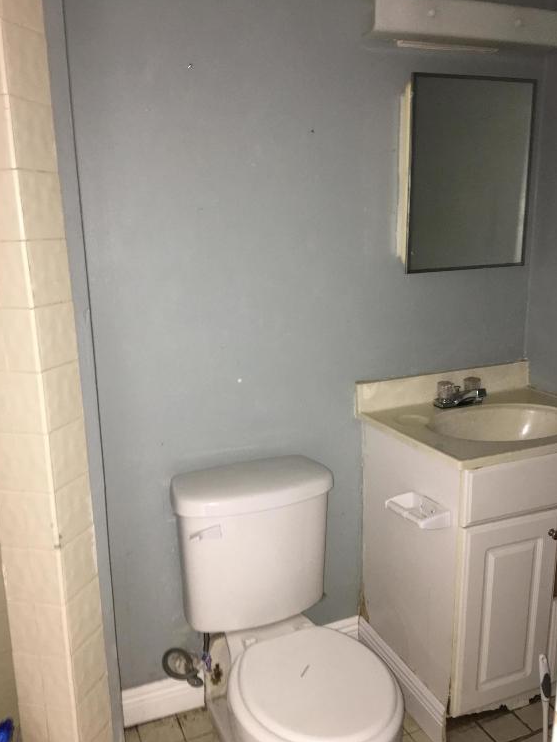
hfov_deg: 46.8
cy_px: 375
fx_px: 643
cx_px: 275
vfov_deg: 59.9
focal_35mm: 30
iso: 125
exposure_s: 1/16
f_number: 2.2
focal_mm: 4.15
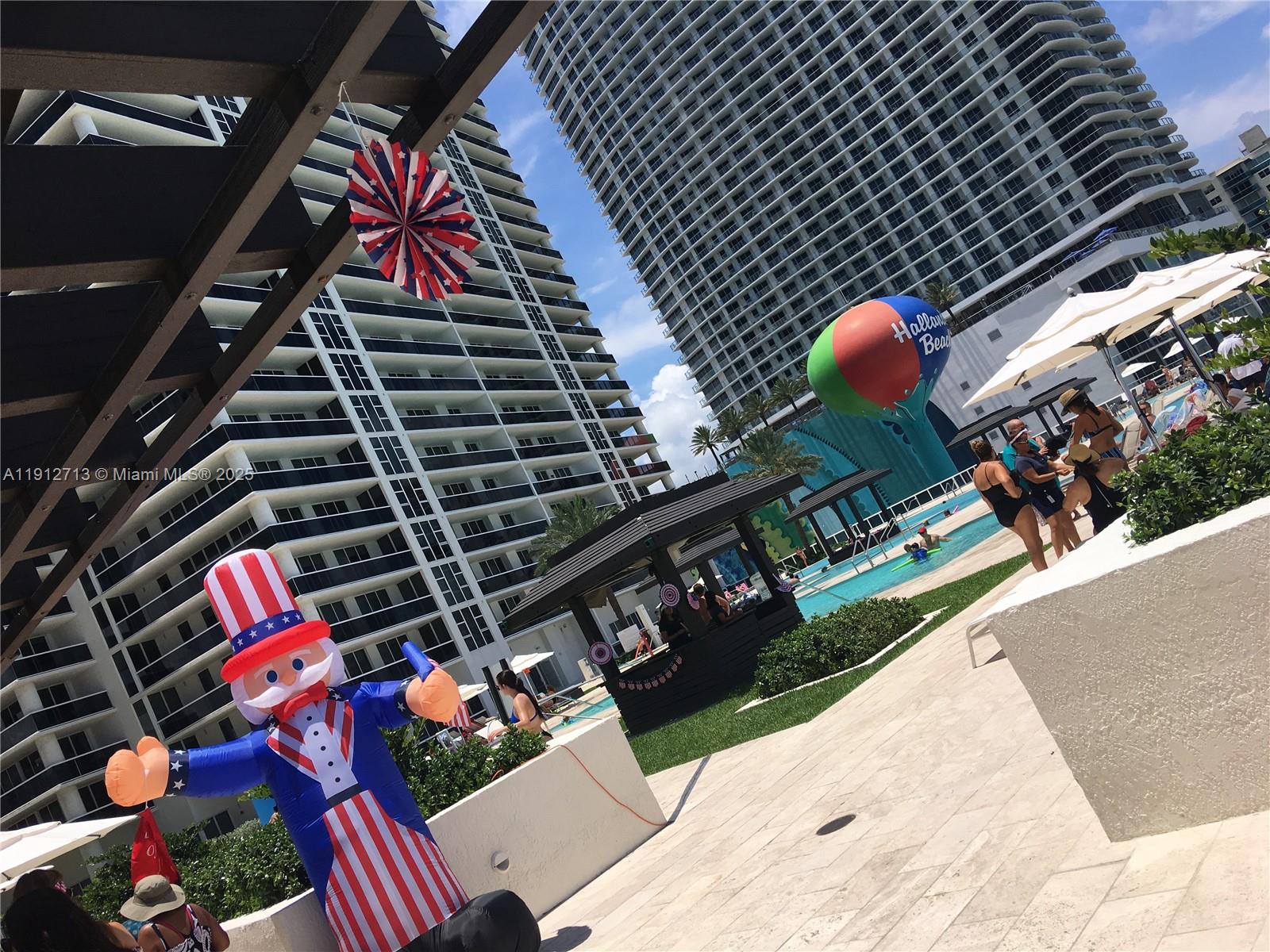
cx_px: 635
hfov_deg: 61.7
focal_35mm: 29
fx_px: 1064
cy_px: 476
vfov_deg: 48.2
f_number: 2.2
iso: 25
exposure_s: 1/2404
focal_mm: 4.15
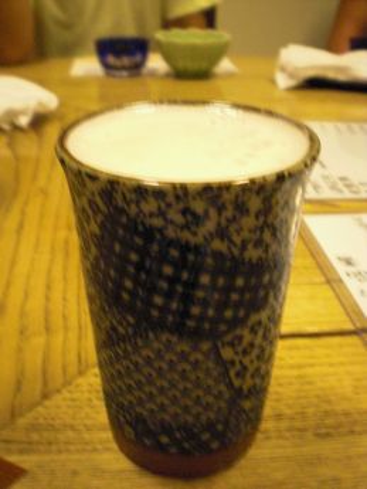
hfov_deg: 37.7
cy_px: 244
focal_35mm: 38
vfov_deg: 49.0
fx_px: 537
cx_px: 184
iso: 800
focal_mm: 6.3
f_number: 3.1
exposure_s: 1/15
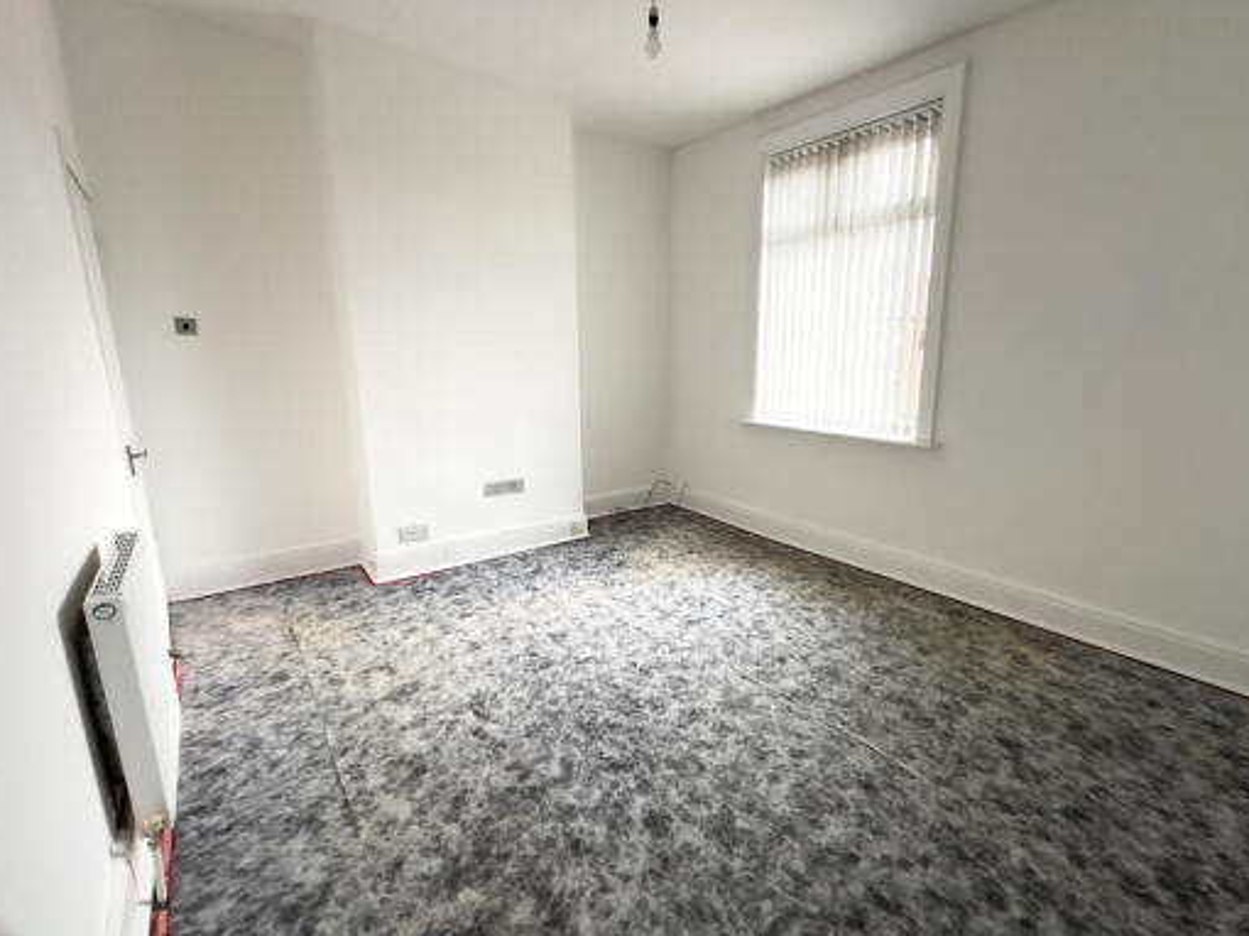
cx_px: 699
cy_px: 474
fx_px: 577
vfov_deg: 78.1
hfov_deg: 94.1
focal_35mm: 16
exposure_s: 1/100
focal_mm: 2.22
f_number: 2.2
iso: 200
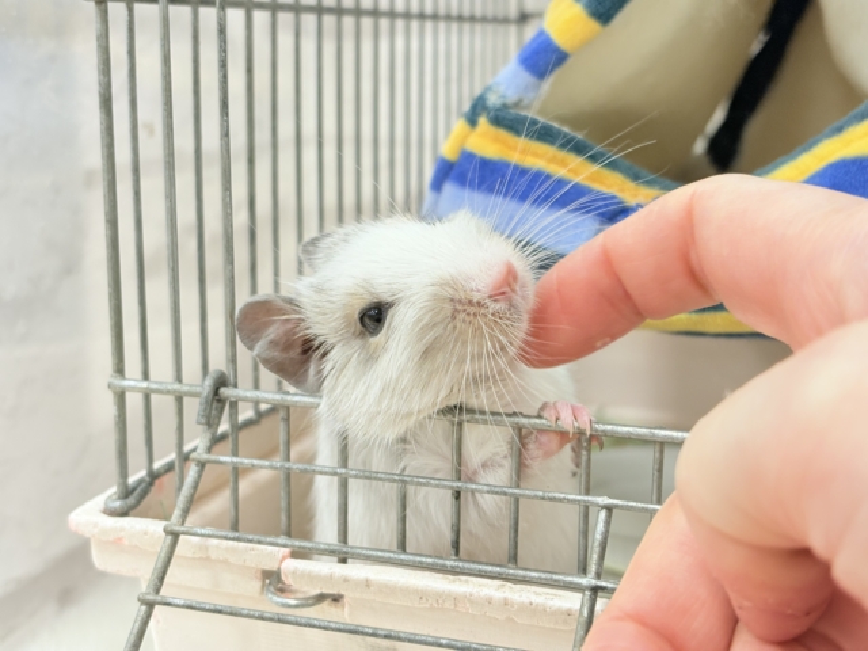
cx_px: 434
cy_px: 326
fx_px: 1304
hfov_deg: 36.8
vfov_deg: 28.0
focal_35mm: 52
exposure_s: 1/50
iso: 80
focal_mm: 5.96
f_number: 1.6
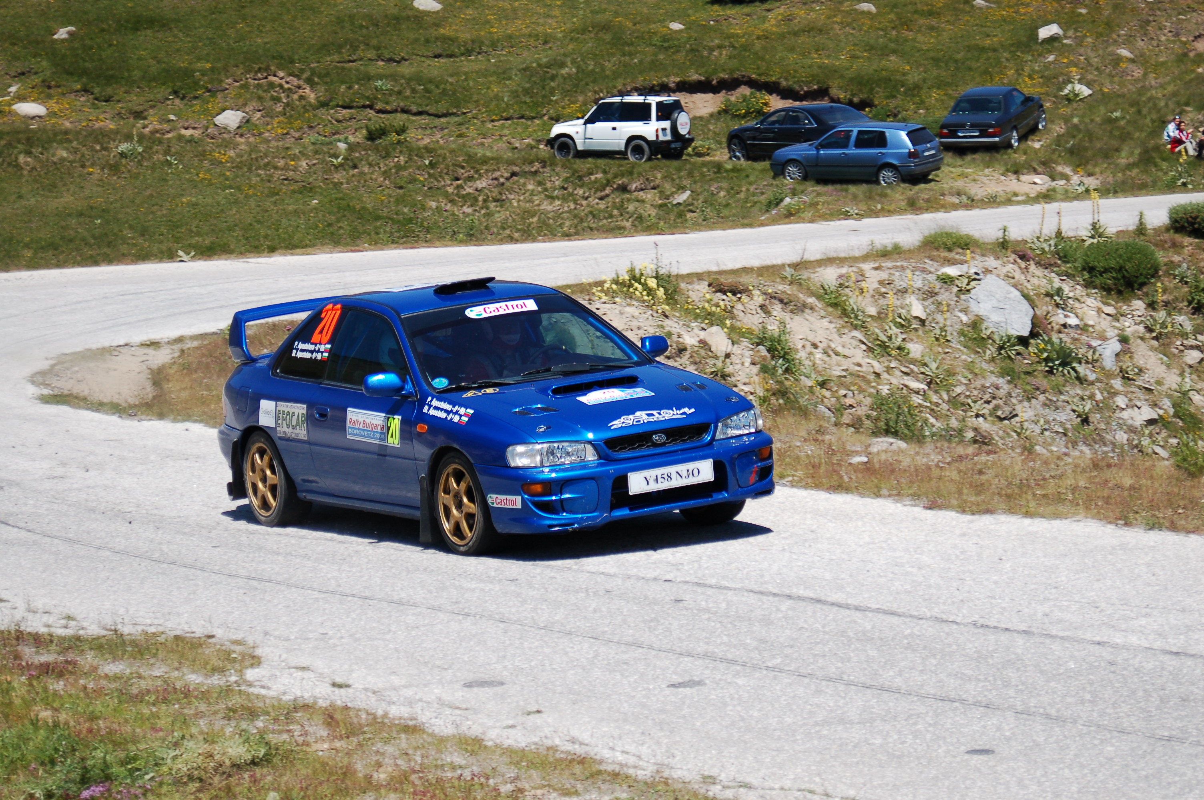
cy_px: 400
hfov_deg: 17.1
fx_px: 4010
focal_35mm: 120
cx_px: 602
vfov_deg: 11.4
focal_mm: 80
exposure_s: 1/1000
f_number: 5.6
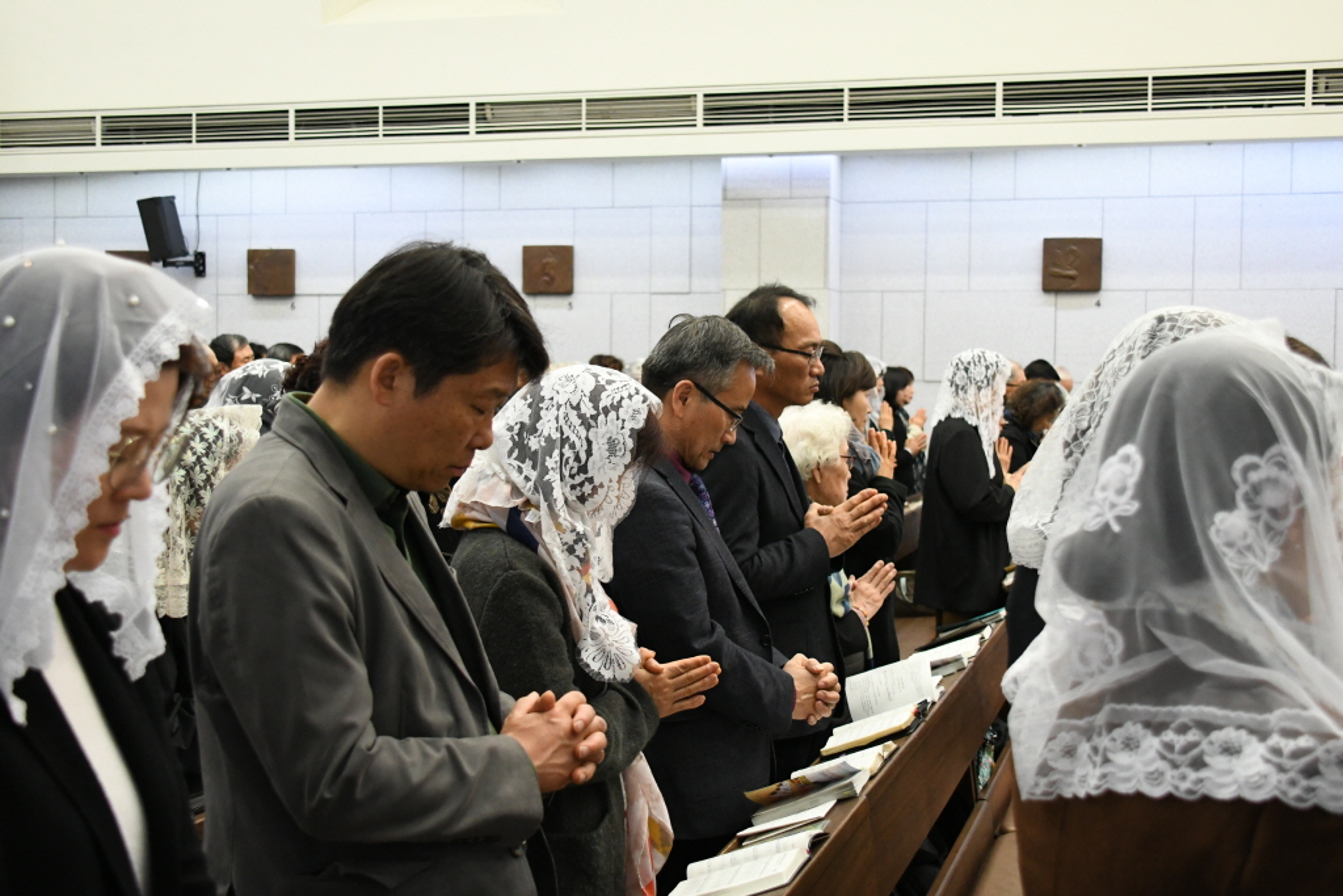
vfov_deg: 29.9
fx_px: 1679
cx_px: 672
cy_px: 448
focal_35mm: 45
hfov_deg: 43.6
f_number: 4.2
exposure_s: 1/100
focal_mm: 30
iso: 3200
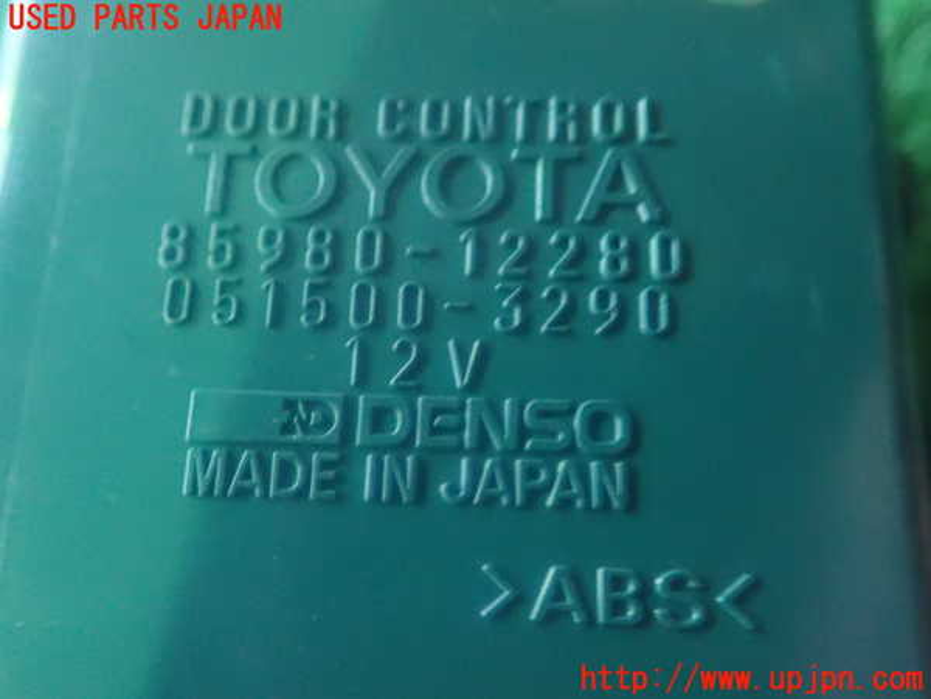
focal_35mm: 30
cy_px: 350
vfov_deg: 46.8
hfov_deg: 60.0
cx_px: 466
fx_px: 807
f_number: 2.3
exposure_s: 1/8
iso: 1600
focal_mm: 5.5
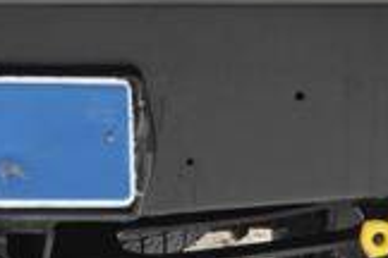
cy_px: -344
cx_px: -192
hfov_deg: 8.0
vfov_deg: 5.3
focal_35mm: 251
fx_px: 2705
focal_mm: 34
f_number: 8
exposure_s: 1/30
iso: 500
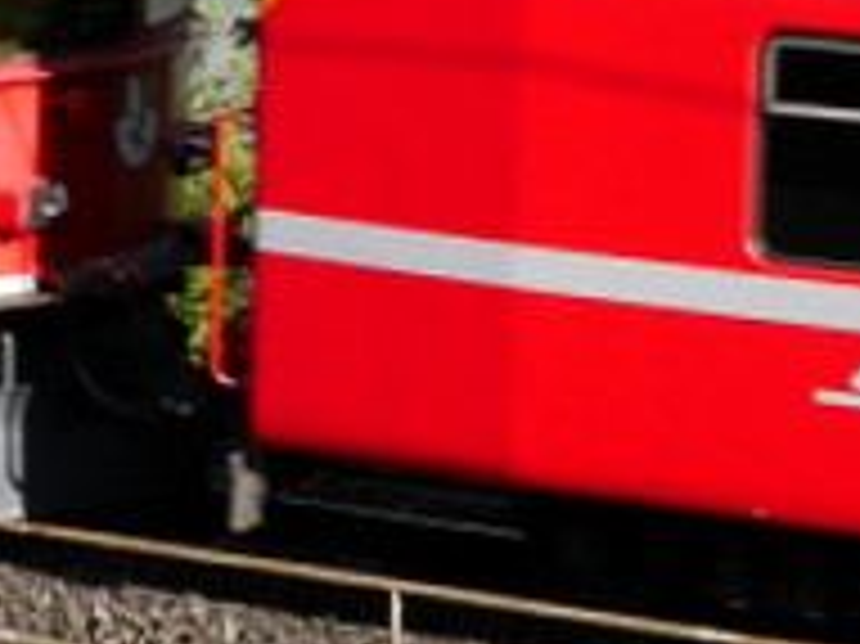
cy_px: -664
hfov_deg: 9.2
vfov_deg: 6.9
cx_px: -554
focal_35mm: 207
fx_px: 5139
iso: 160
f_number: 6.3
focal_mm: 18
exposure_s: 1/320
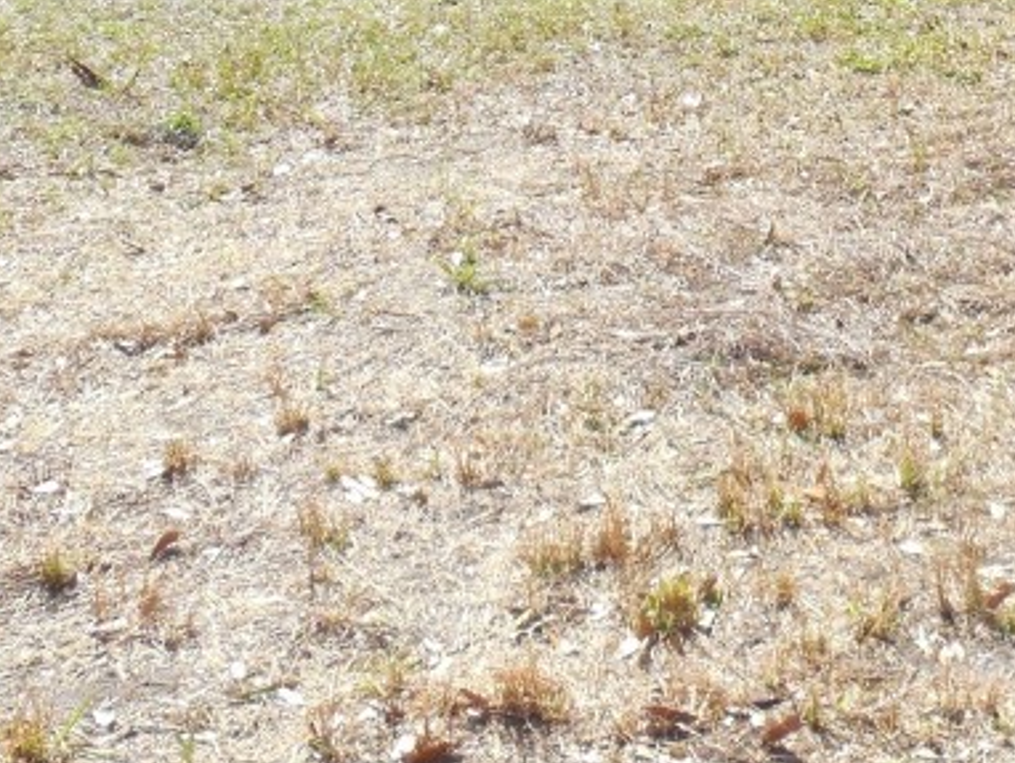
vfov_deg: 20.1
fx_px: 1966
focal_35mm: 67
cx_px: 771
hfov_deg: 28.5
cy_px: -237
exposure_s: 1/640
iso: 125
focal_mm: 4.5
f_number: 3.1
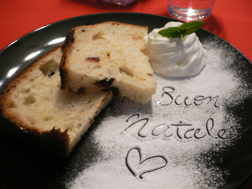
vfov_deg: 40.7
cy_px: 94
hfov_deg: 52.6
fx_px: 255
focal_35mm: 35
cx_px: 126
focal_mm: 5.8
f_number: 2.8
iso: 200
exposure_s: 1/15
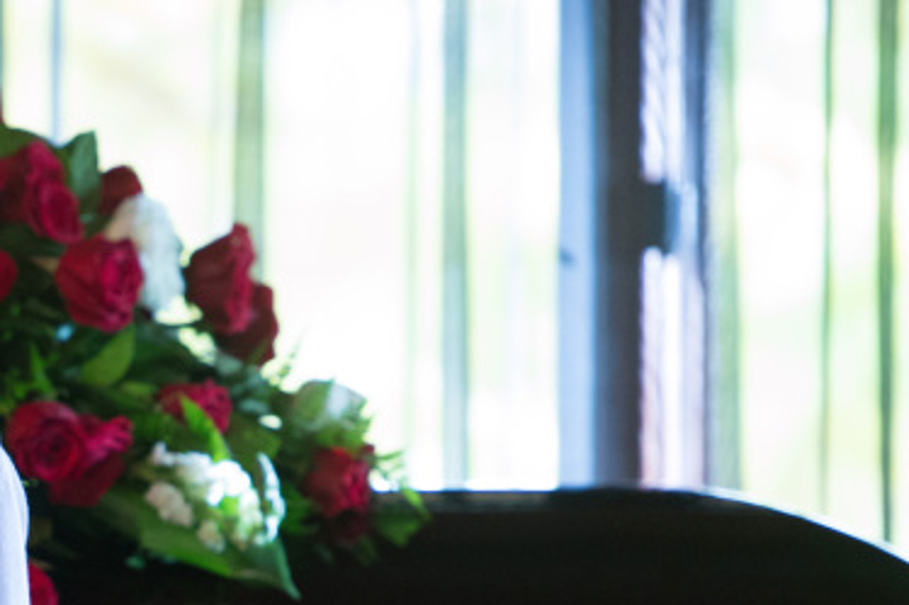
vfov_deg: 2.4
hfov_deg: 3.6
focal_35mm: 578
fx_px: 14587
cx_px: -272
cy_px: 623
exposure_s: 1/100
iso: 1600
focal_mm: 180
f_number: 2.8
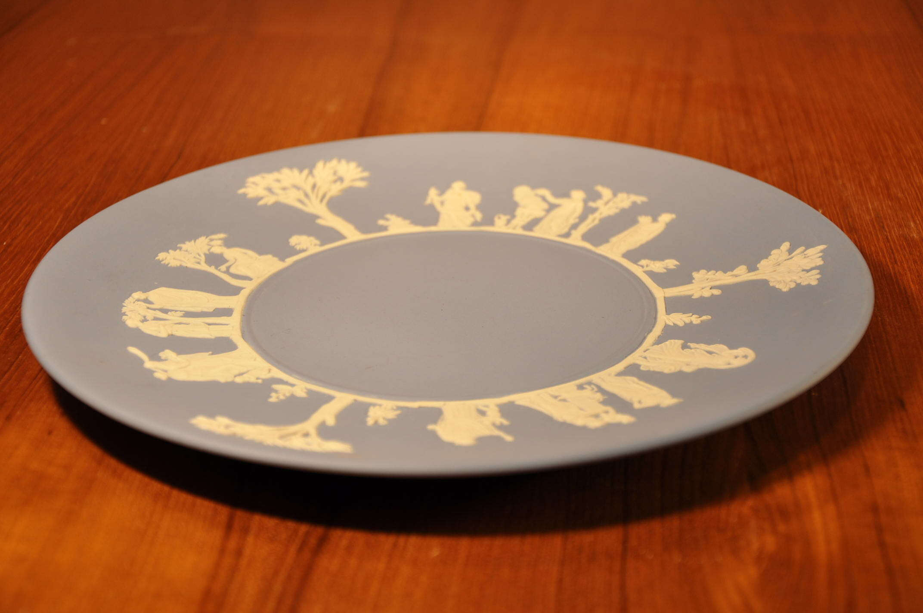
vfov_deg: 17.4
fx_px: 1997
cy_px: 306
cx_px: 462
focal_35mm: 78
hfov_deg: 26.0
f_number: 5.6
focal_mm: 52
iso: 250
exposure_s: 1/125
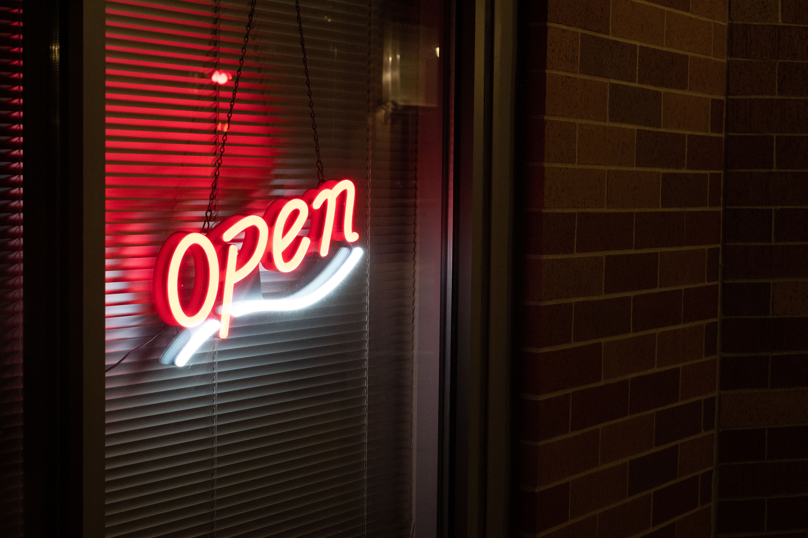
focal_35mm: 63
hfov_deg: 31.9
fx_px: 1414
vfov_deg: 21.6
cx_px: 404
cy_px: 269
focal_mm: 42
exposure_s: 1/60
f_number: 6.3
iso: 3200
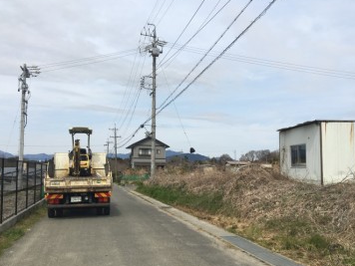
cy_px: 154
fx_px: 359
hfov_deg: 52.6
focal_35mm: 35
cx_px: 175
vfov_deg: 40.6
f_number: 2.2
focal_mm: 4.15
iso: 25
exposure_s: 1/1923
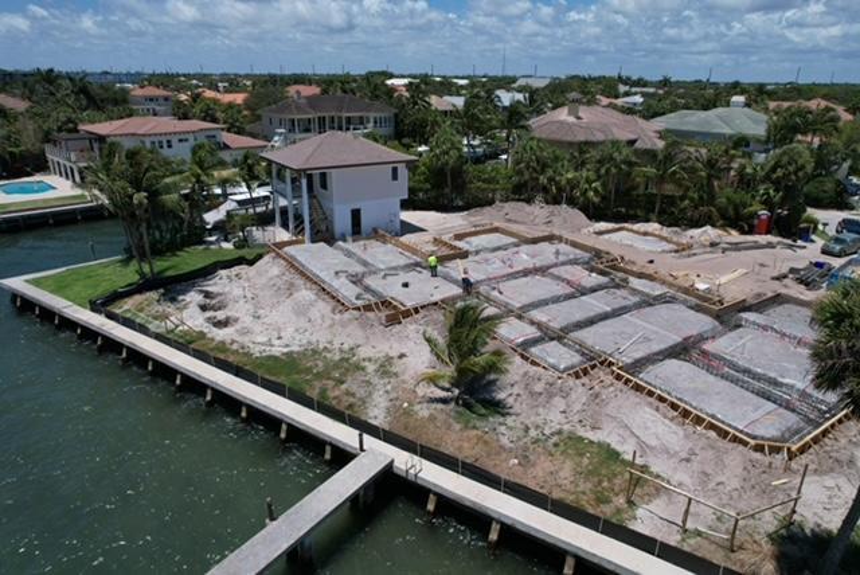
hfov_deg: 78.5
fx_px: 526
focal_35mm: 22
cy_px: 288
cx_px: 430
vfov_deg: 57.3
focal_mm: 8.38
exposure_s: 1/4000
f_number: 2.8
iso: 100
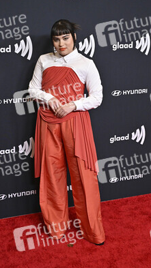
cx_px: 68
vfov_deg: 42.1
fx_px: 349
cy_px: 133
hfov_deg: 24.4
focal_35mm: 49
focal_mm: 46
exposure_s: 1/250
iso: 4000
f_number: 5.6
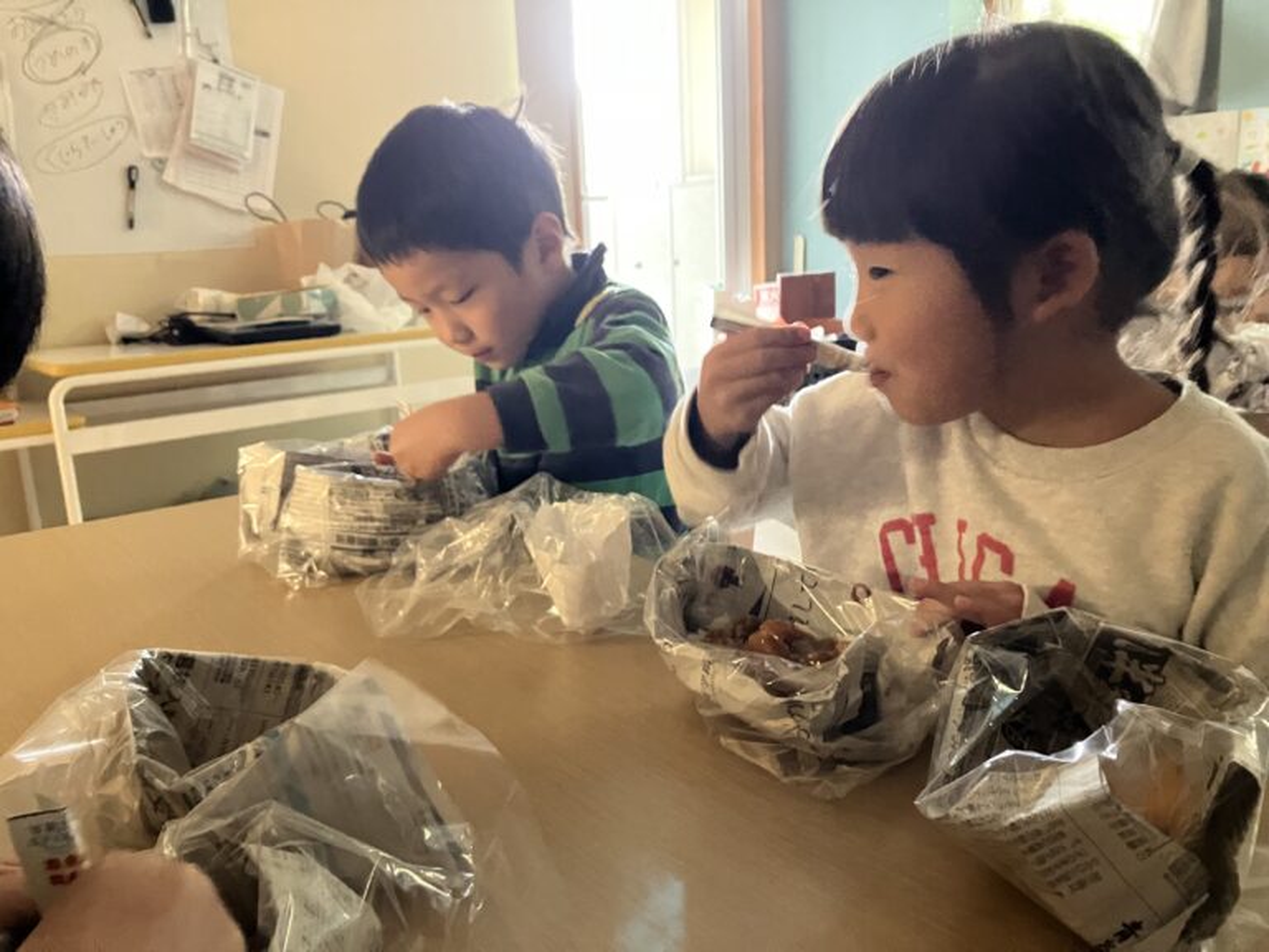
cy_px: 476
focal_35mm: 28
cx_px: 634
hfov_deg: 63.4
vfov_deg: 49.7
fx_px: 1026
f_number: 1.8
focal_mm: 3.99
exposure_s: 1/18
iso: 640
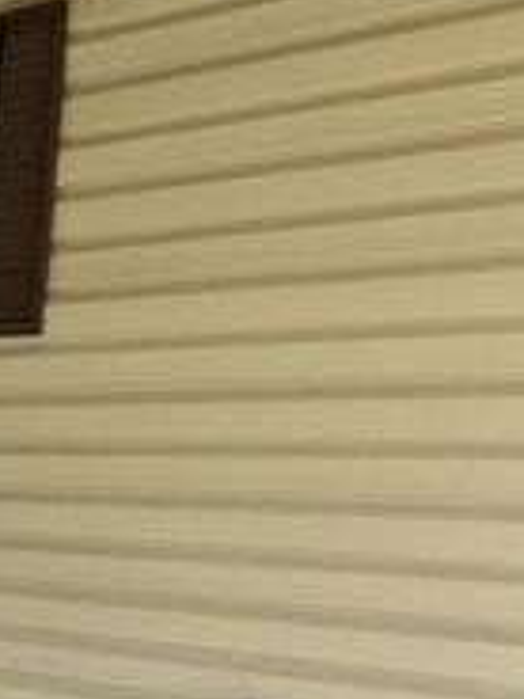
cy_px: 845
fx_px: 1756
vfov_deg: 20.9
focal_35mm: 87
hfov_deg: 16.0
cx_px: -186
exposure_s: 1/1562
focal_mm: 6.86
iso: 80
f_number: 1.78
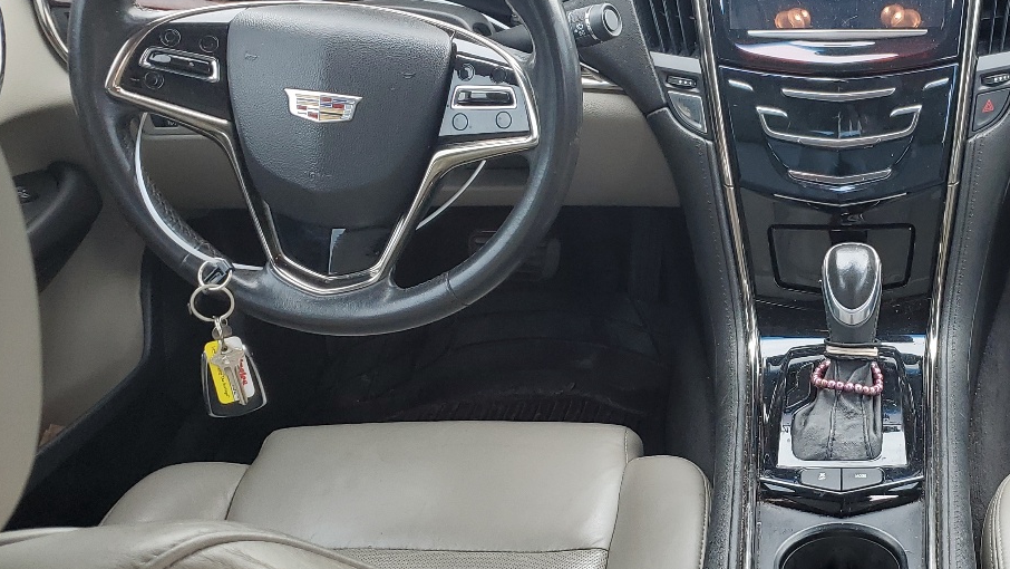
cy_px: 398
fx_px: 1339
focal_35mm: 50
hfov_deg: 39.0
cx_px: 868
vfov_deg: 23.8
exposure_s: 1/127
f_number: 1.5
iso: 50
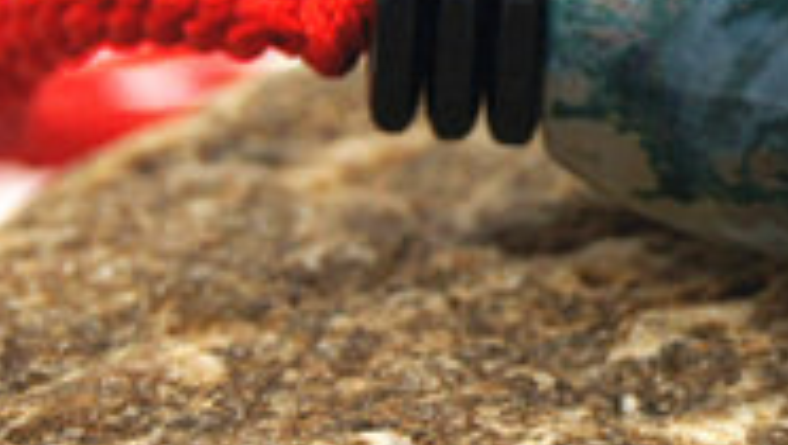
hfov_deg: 5.8
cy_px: 114
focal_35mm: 371
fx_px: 7764
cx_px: 843
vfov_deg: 3.3
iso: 200
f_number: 6.3
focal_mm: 55
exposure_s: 1/160
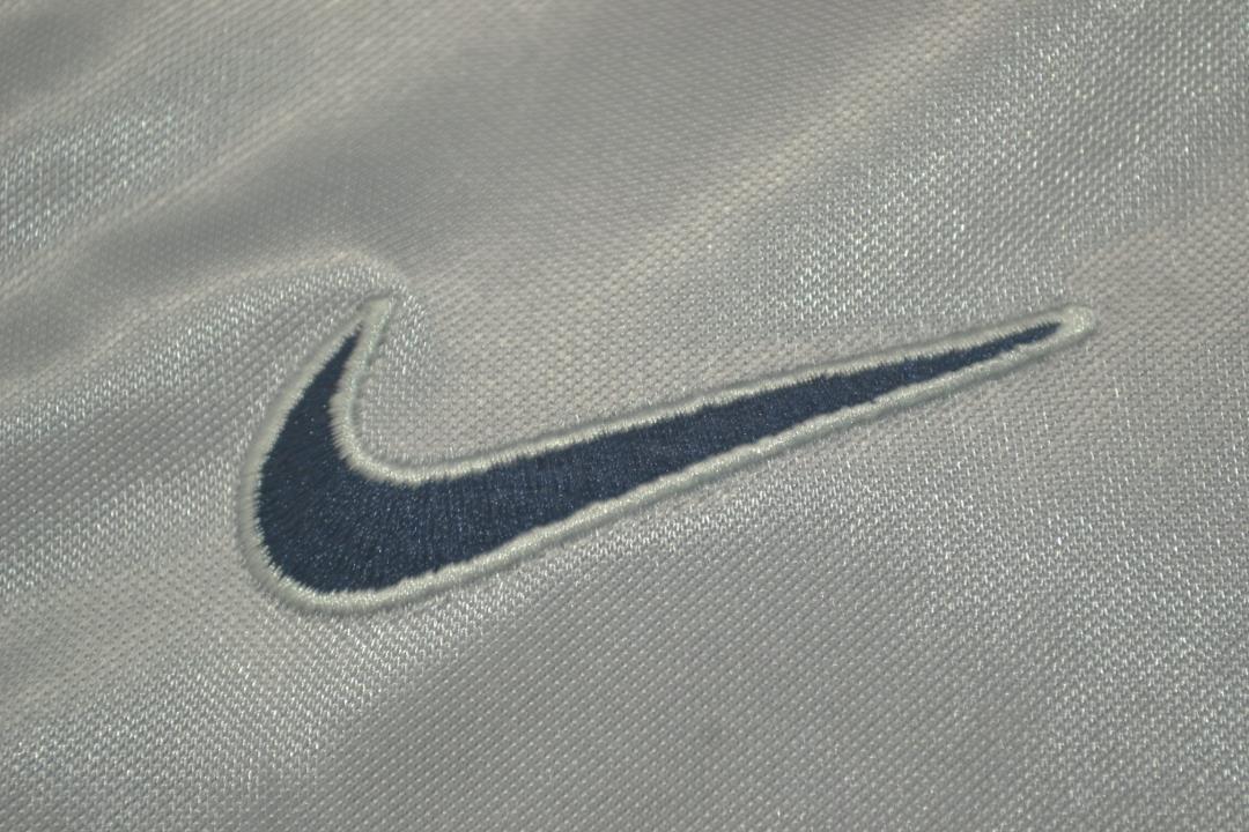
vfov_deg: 16.6
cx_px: 624
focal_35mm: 82
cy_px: 416
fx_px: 2862
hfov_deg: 24.6
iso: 200
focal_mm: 55
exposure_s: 1/60
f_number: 5.6
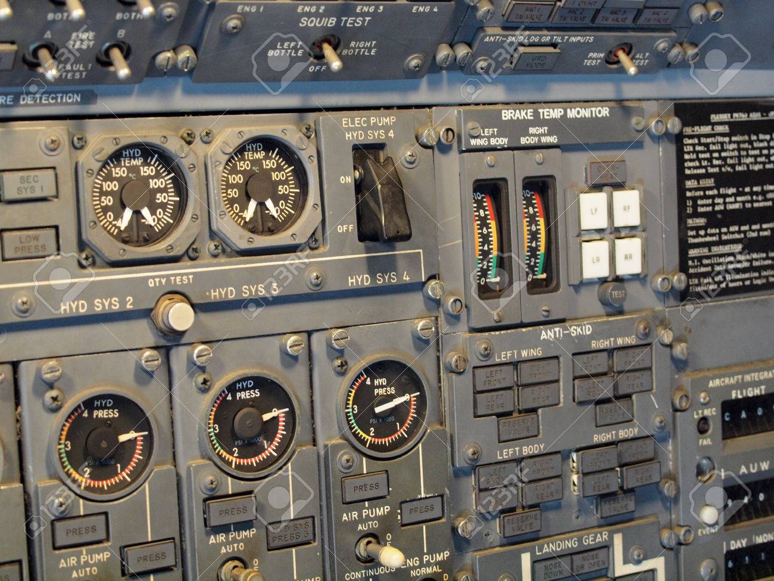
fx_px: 1565
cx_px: 387
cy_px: 290
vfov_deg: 21.0
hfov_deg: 27.8
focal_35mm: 70
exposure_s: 1/80
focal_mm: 35
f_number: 3.5
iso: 800
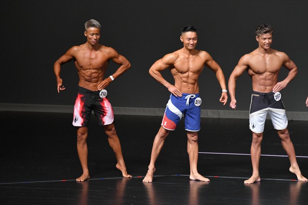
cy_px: 102
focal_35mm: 300
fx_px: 2565
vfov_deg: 4.6
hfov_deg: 6.9
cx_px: 154
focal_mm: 200
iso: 4000
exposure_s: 1/400
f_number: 5.6
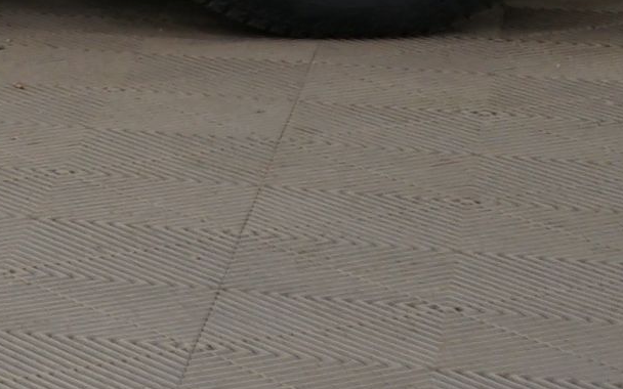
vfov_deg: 5.9
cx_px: -948
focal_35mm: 211
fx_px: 3583
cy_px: -682
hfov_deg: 8.9
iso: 400
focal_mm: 32
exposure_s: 1/13
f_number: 4
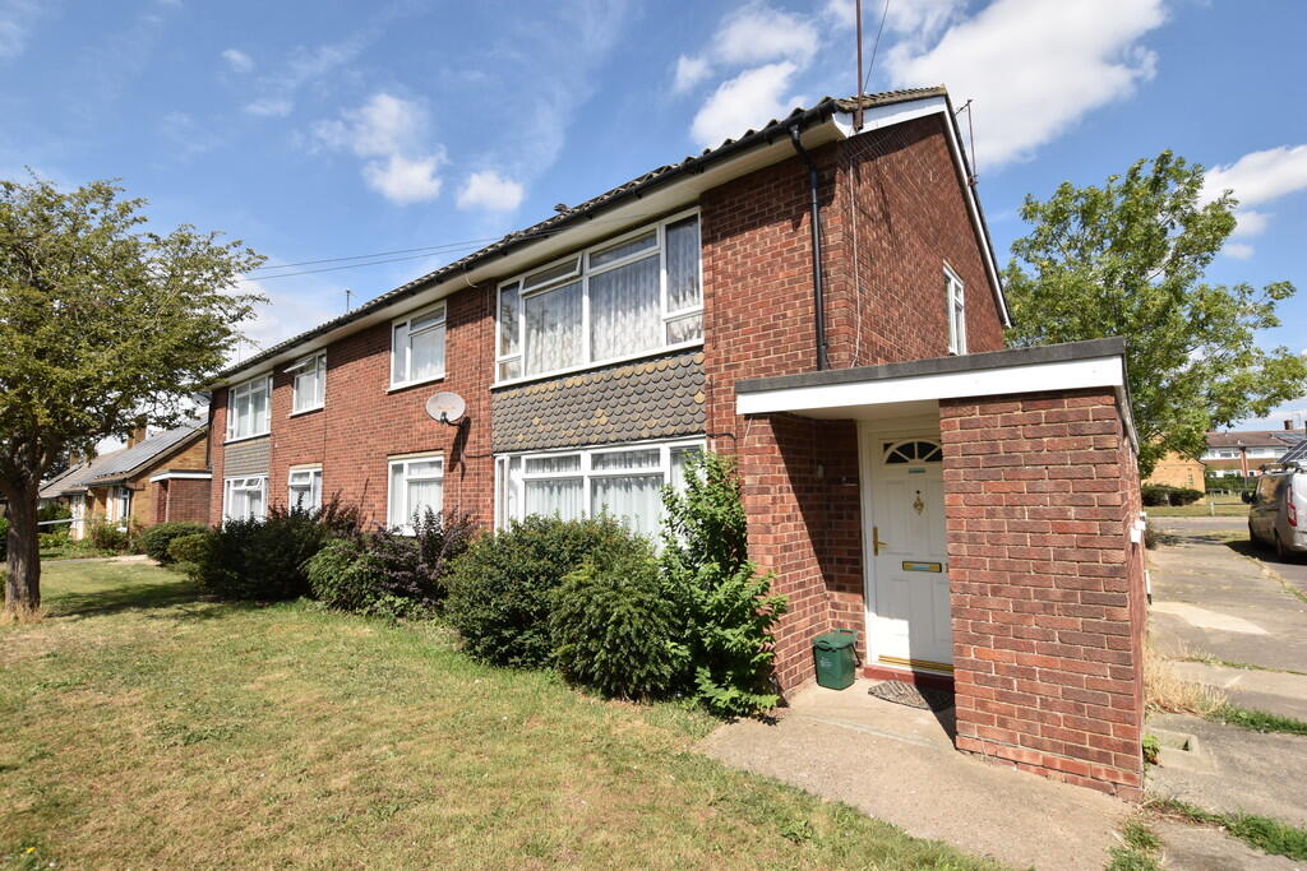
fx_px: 599
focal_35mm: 16
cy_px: 436
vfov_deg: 72.1
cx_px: 654
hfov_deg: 95.0
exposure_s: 1/200
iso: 100
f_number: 9
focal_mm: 11
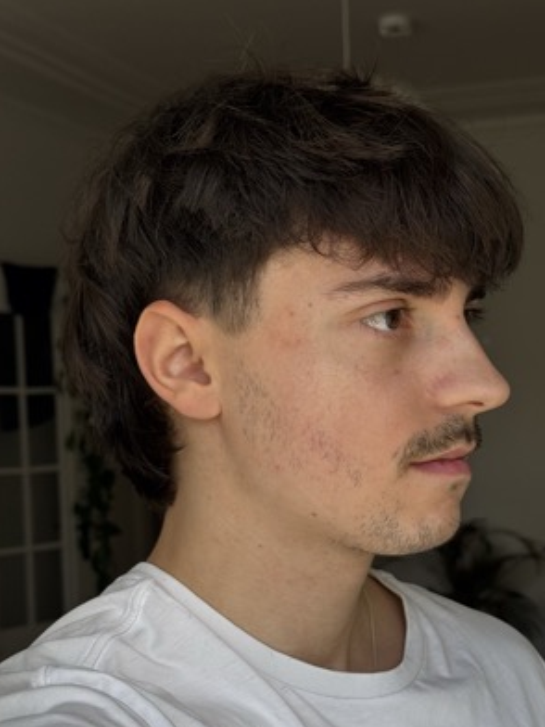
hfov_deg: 29.7
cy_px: 369
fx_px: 1029
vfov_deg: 38.9
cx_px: 274
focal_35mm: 49
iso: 64
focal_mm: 6.76
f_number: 1.78
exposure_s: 1/318
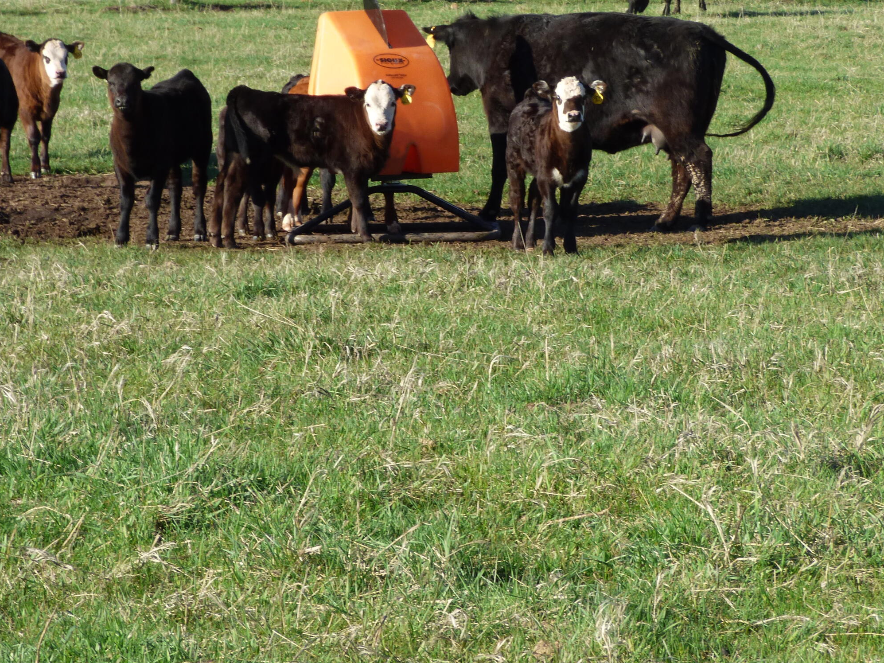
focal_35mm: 203
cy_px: 325
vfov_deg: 7.3
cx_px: 482
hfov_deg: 9.7
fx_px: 5184
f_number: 5.1
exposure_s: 1/250
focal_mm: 21.91
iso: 100
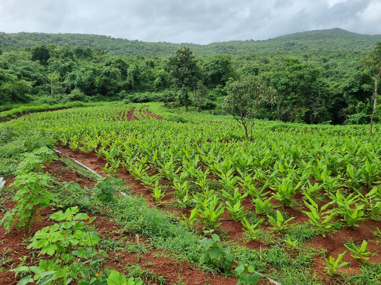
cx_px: 190
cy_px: 142
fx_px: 286
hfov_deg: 67.3
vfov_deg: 53.1
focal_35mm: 26
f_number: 1.8
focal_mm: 5.4
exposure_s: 1/2336
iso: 50
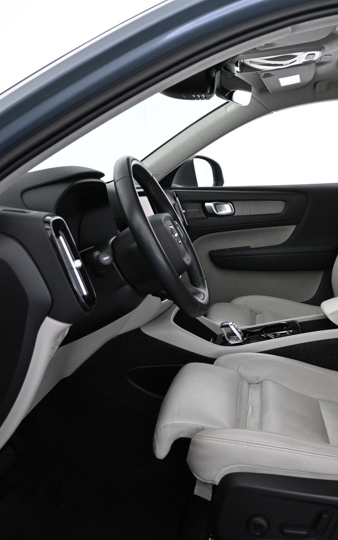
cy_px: 272
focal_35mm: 37
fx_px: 546
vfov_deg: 52.8
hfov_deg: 33.7
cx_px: 253
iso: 1600
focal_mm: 16
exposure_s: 1/50
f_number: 3.5
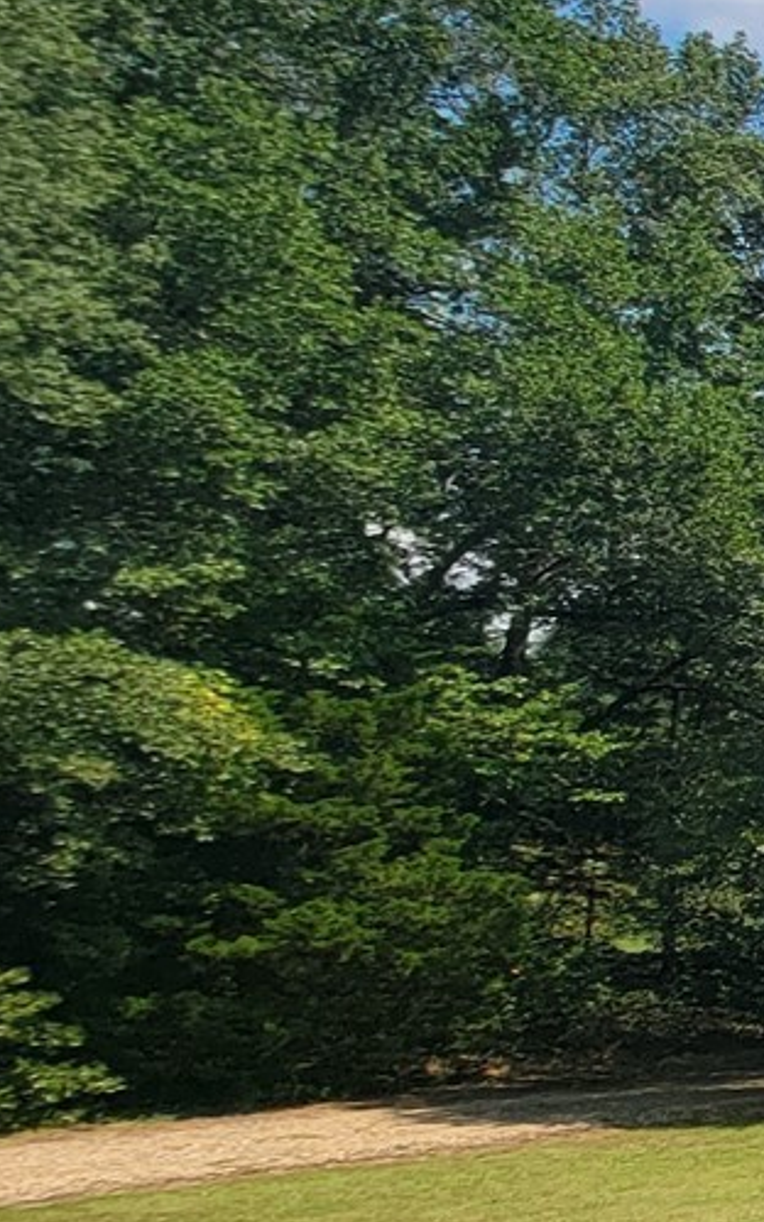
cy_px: 801
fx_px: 1765
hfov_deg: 11.4
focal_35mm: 53
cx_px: 2312
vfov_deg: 37.8
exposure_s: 1/1686
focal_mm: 2.2
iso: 50
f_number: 2.2
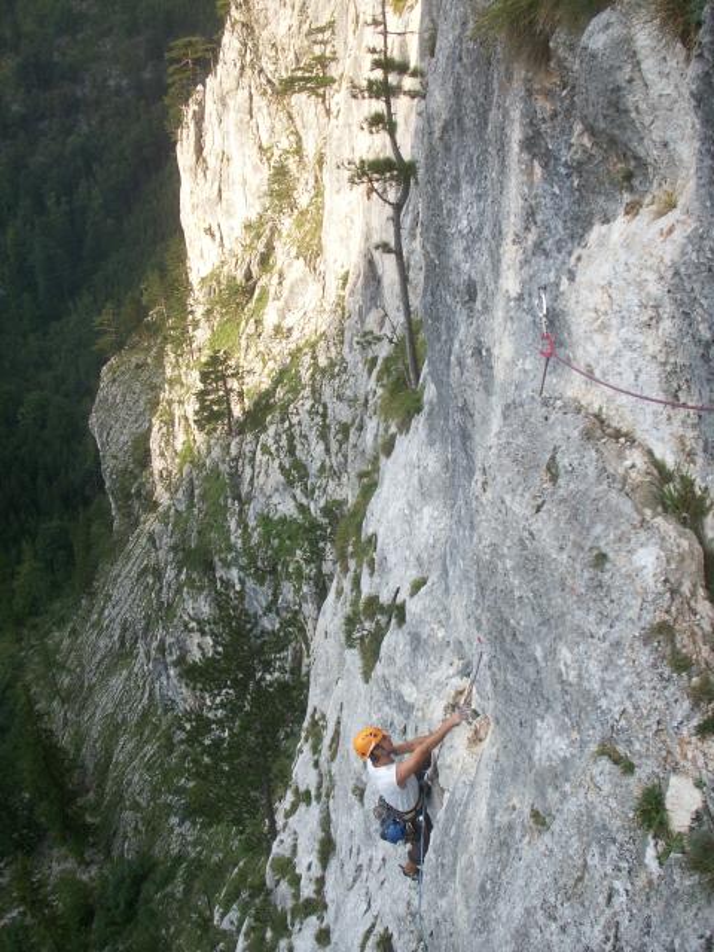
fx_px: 1018
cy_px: 476
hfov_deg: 38.7
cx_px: 357
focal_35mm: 37
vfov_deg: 50.1
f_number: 3.5
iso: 50
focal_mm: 7.7
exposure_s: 1/200
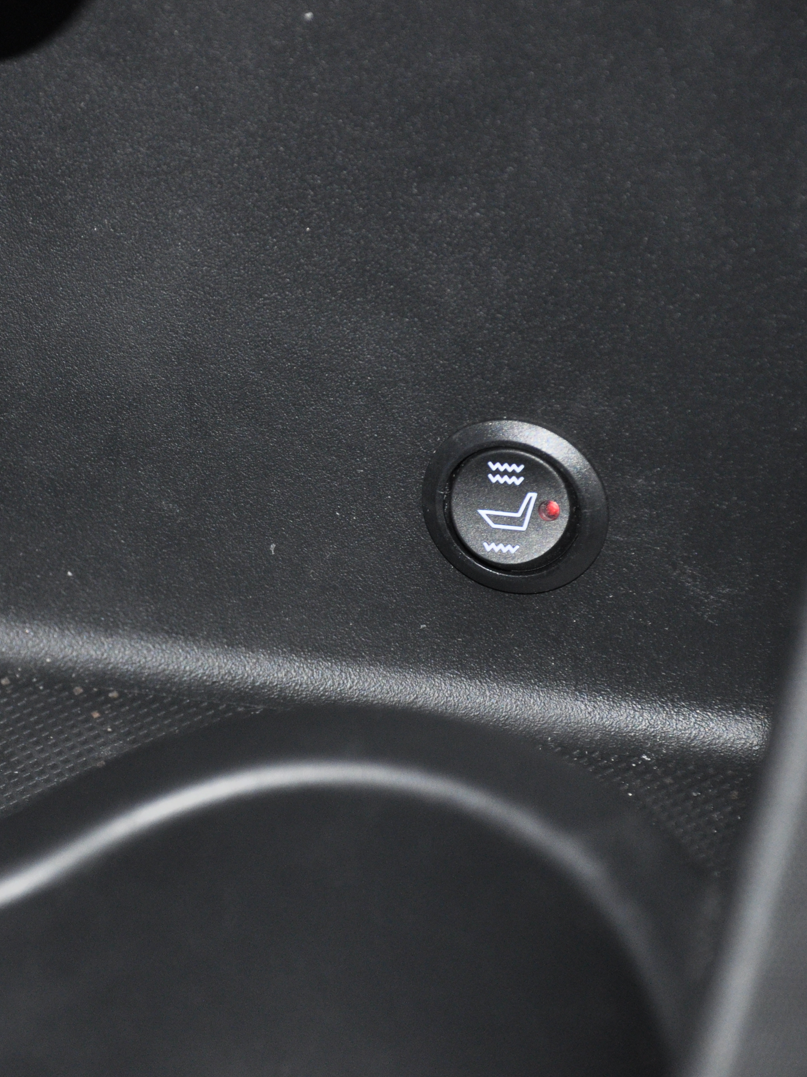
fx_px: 8448
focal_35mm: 272
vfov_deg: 7.3
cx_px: 172
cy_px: 538
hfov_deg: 5.5
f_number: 5.6
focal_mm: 125
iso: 800
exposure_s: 1/60
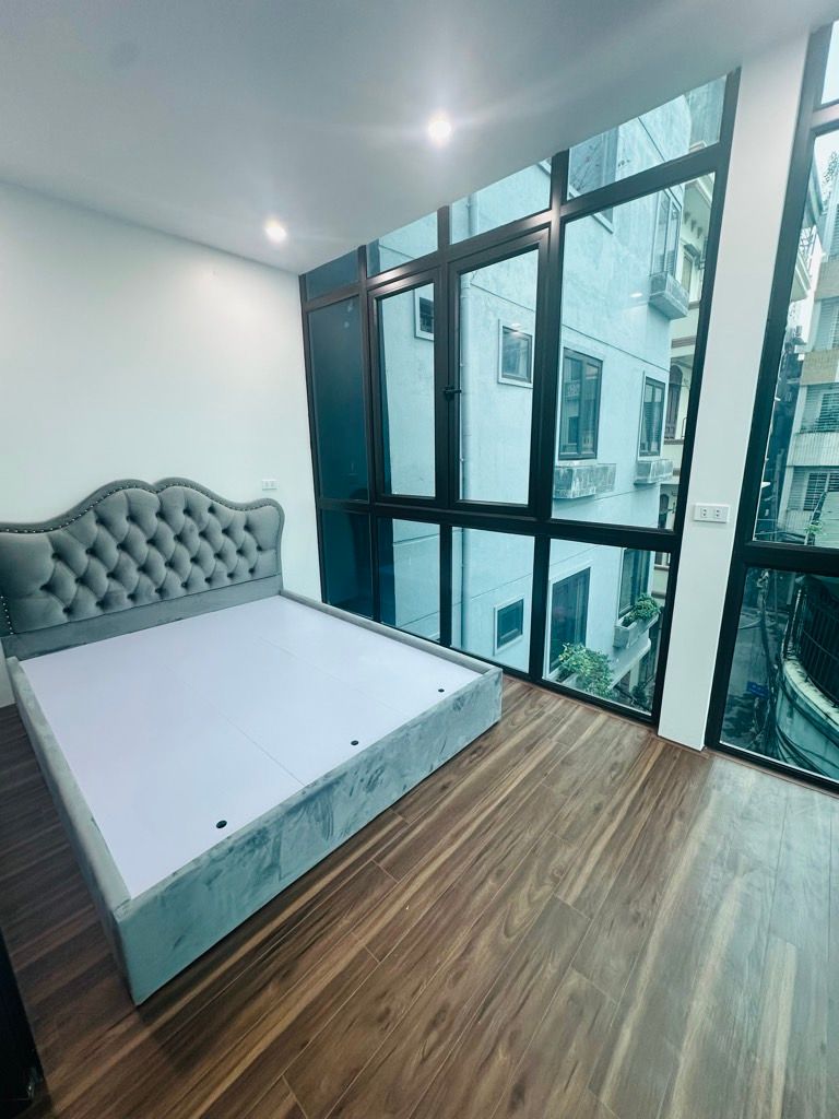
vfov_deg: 102.1
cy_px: 560
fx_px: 452
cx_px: 420
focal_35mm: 14
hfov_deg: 85.7
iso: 160
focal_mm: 2.22
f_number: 2.2
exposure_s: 1/100
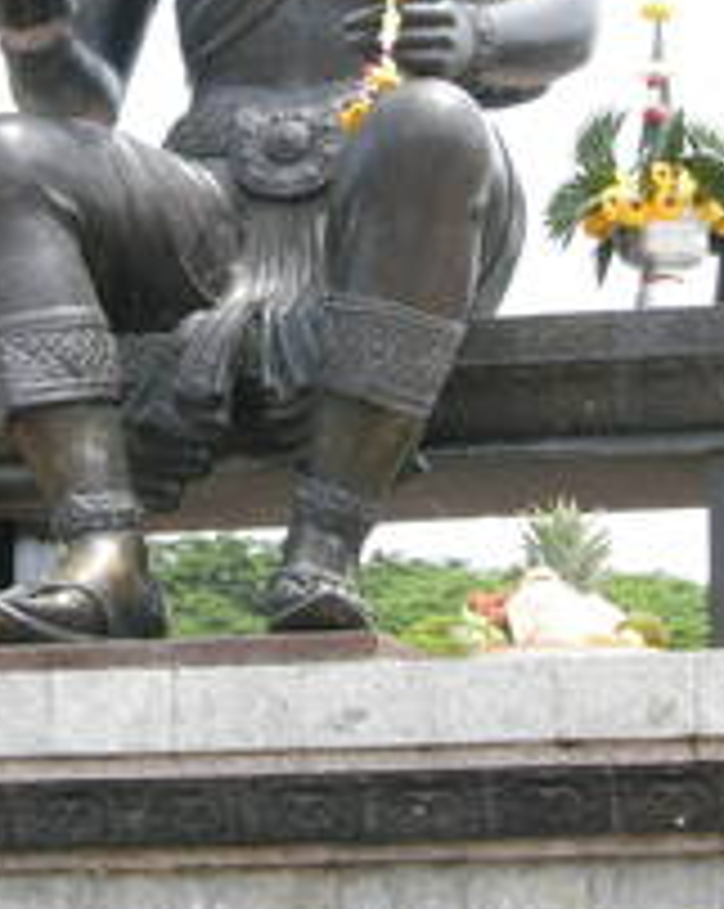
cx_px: 324
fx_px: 4617
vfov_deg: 11.2
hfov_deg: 9.0
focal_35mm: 172
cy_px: 130
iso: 64
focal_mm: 15.7
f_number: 6.1
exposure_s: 1/83
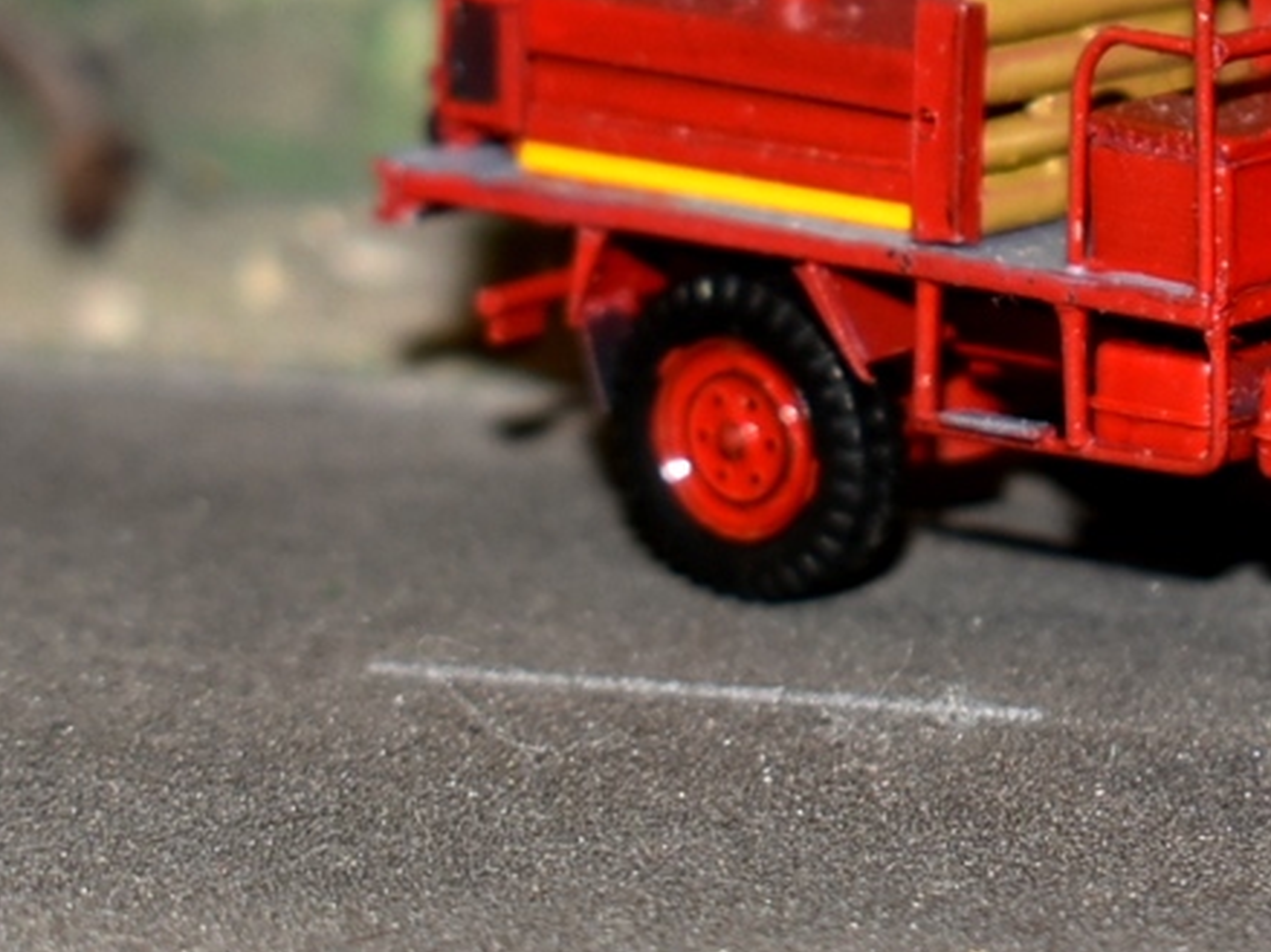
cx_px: 1242
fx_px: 5212
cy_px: 148
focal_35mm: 142
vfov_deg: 10.4
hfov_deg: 13.7
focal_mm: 48
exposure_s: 1/60
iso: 100
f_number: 8
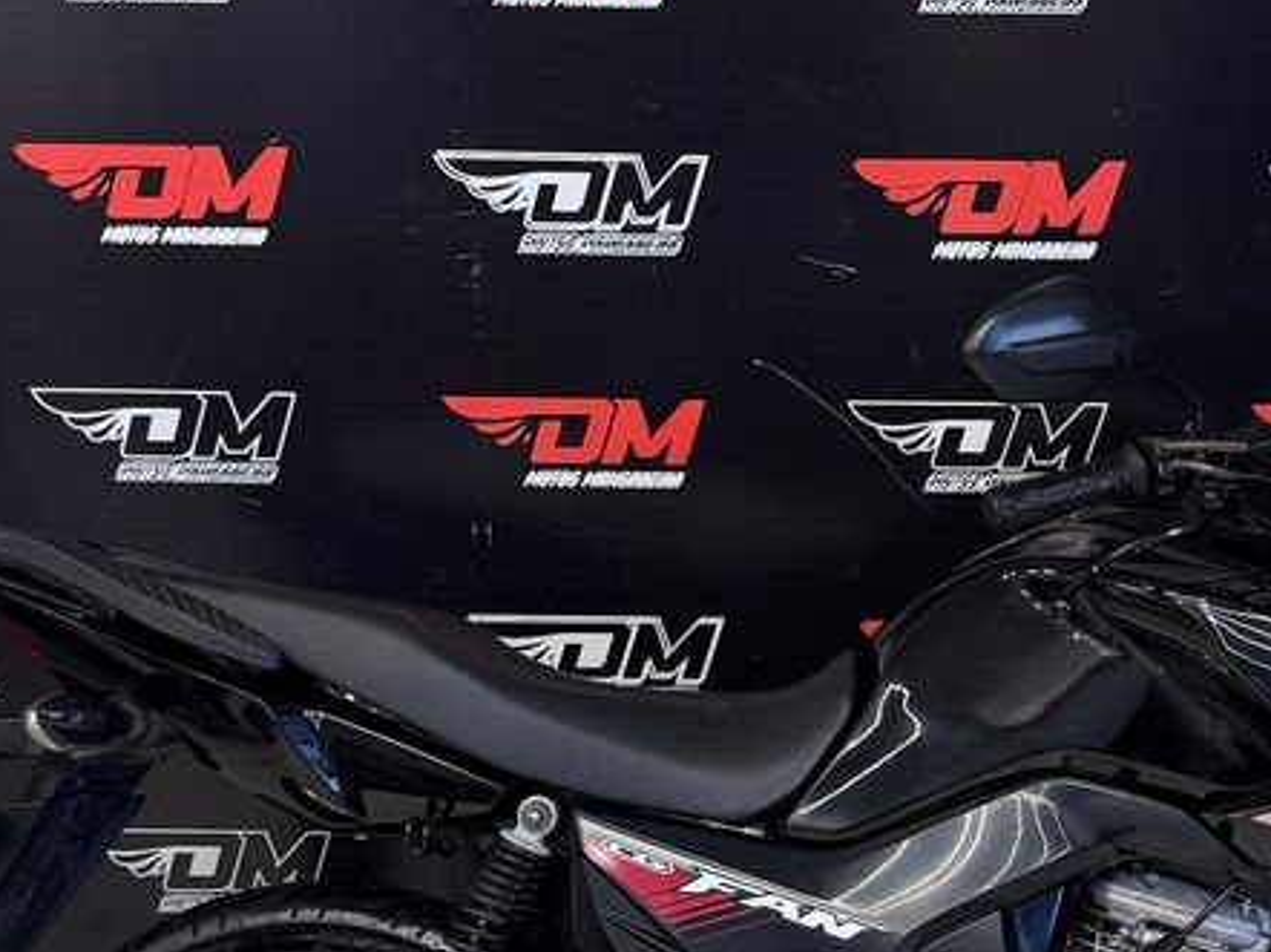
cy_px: 702
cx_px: 1012
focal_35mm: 44
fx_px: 1615
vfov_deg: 32.3
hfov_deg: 41.2
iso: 200
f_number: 1.78
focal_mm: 6.76
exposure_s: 1/60
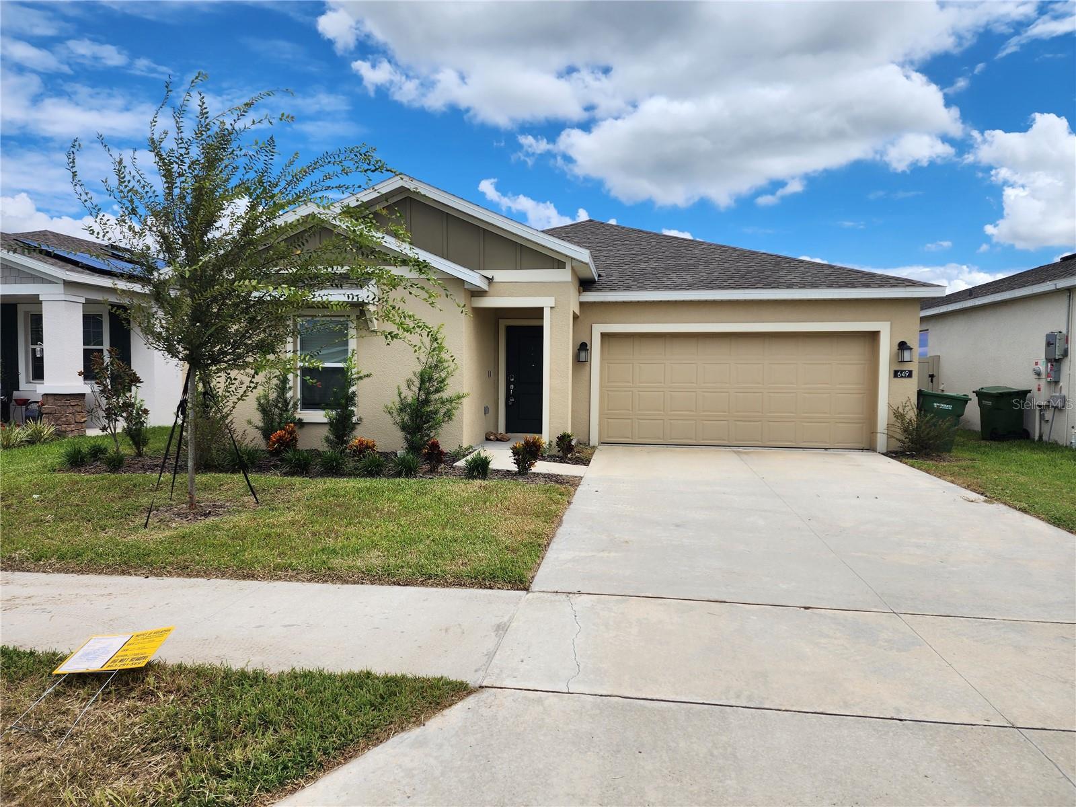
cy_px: 404
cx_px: 538
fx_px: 715
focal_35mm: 23
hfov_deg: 73.9
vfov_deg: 58.9
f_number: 1.8
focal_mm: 6.4
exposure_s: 1/1358
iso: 12
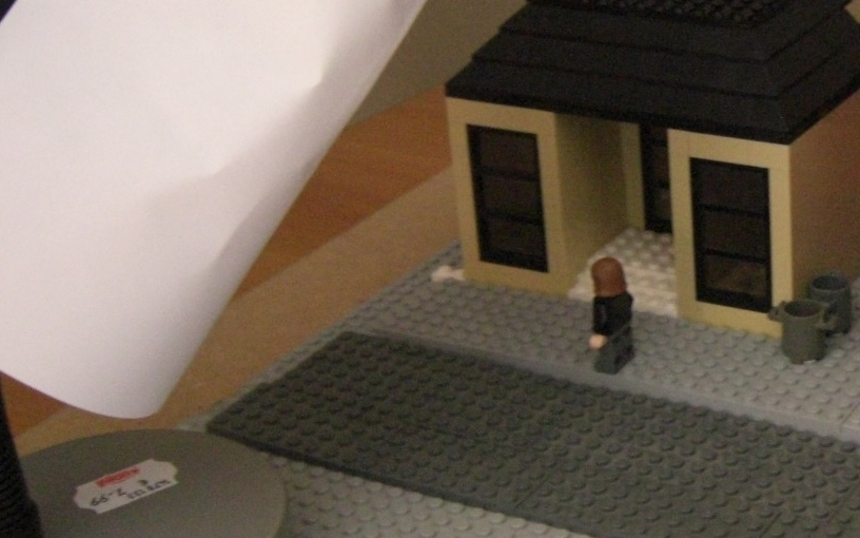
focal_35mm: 79
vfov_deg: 16.5
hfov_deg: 25.1
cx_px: 829
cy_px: 253
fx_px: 1852
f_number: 2.8
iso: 800
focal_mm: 7.9
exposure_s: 1/60
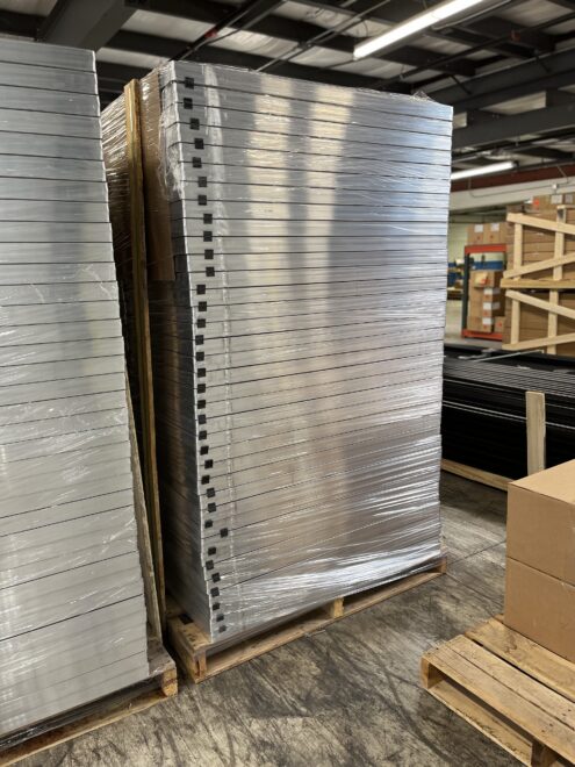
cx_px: 288
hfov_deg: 53.1
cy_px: 384
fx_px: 576
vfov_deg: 67.3
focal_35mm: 26
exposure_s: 1/60
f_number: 1.6
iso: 125
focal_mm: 5.1
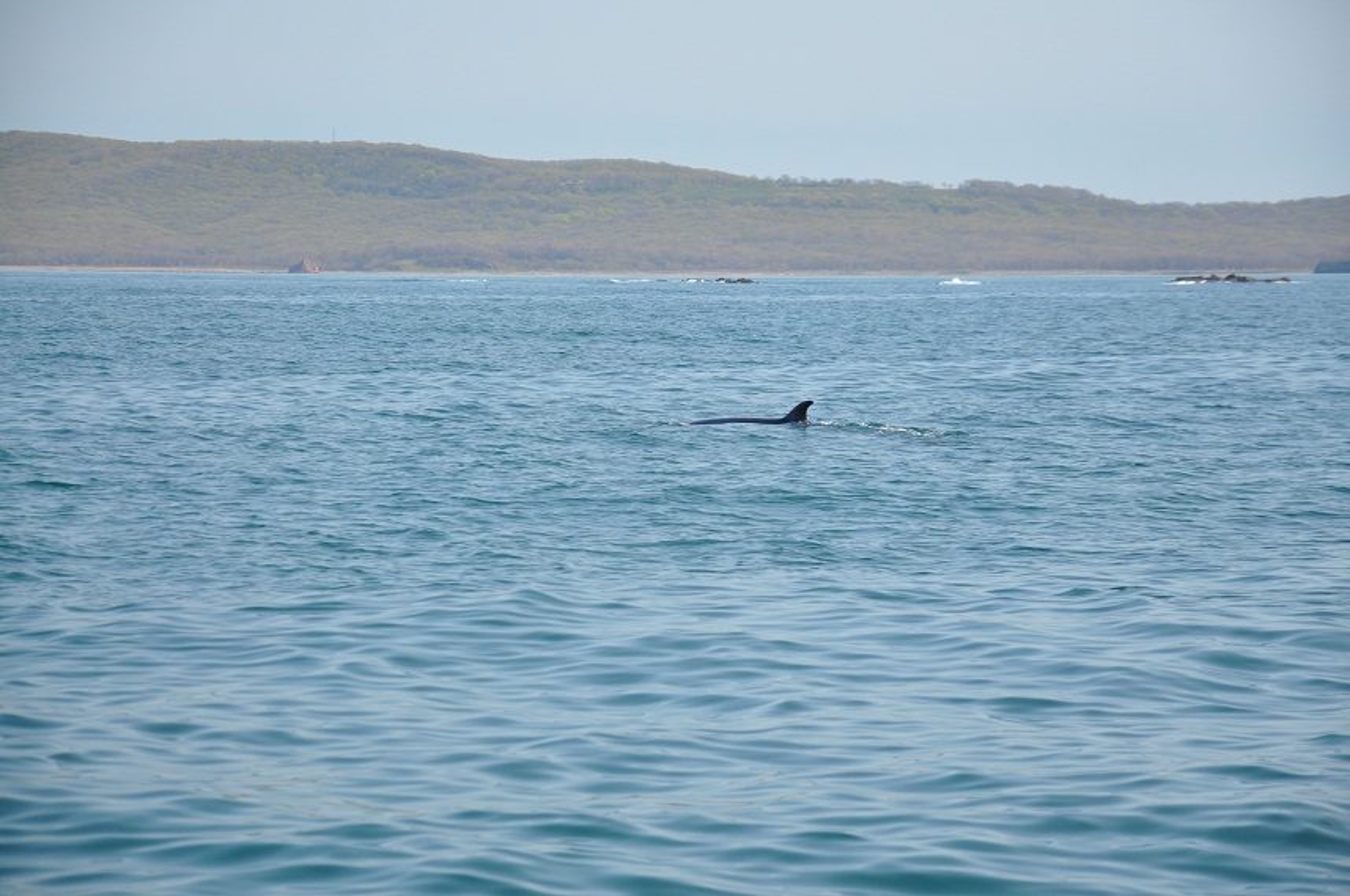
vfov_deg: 8.7
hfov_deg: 13.1
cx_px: 675
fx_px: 5899
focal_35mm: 158
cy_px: 448
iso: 400
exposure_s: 1/250
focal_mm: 105
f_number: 8
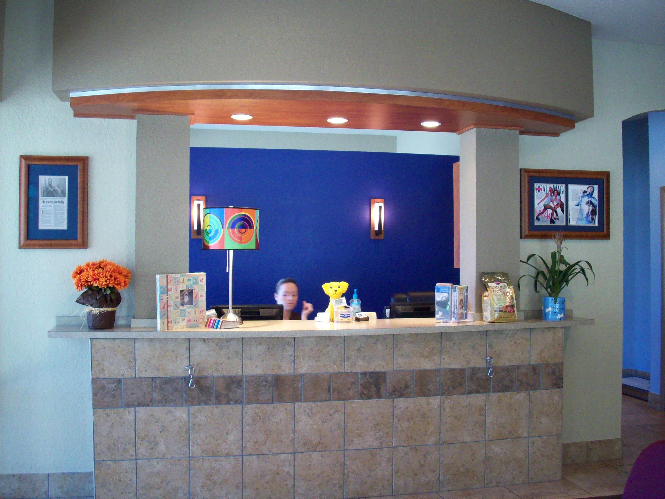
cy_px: 250
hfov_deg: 50.1
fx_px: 711
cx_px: 332
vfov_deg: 38.7
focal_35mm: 37
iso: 160
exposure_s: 1/16.3
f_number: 2.8
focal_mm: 6.2
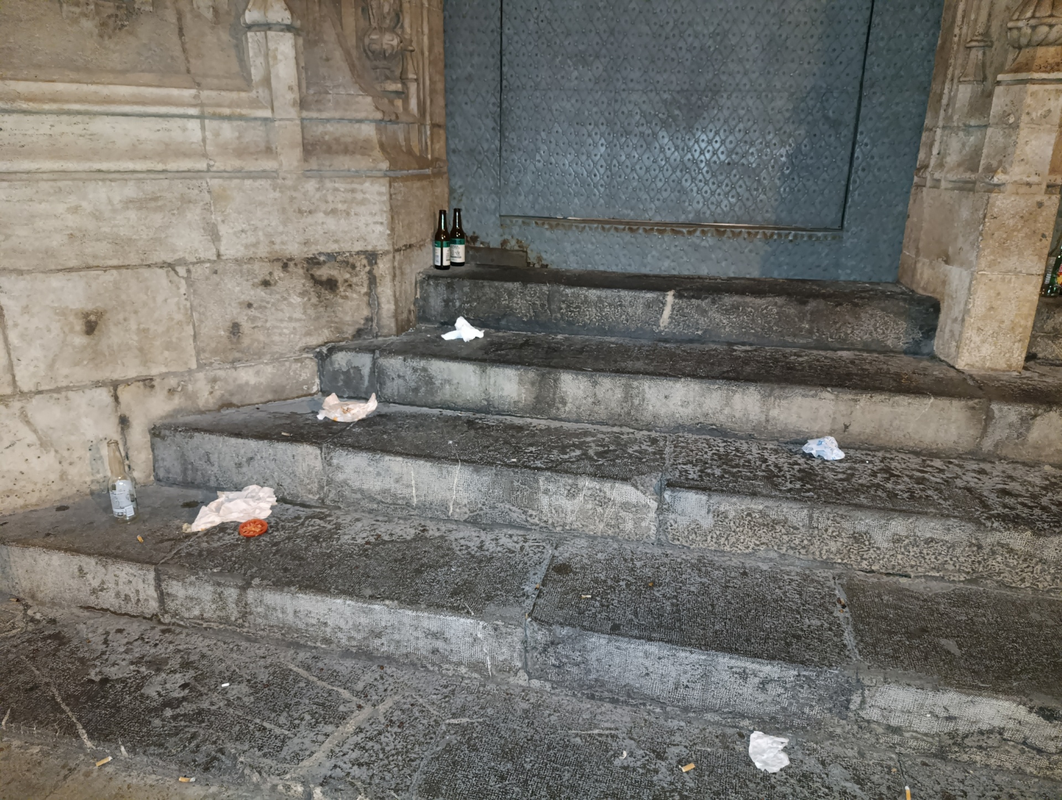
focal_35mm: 23
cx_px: 531
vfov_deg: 59.0
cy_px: 400
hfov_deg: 73.9
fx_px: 707
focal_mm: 6.11
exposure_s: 1/25
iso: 7656
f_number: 1.65
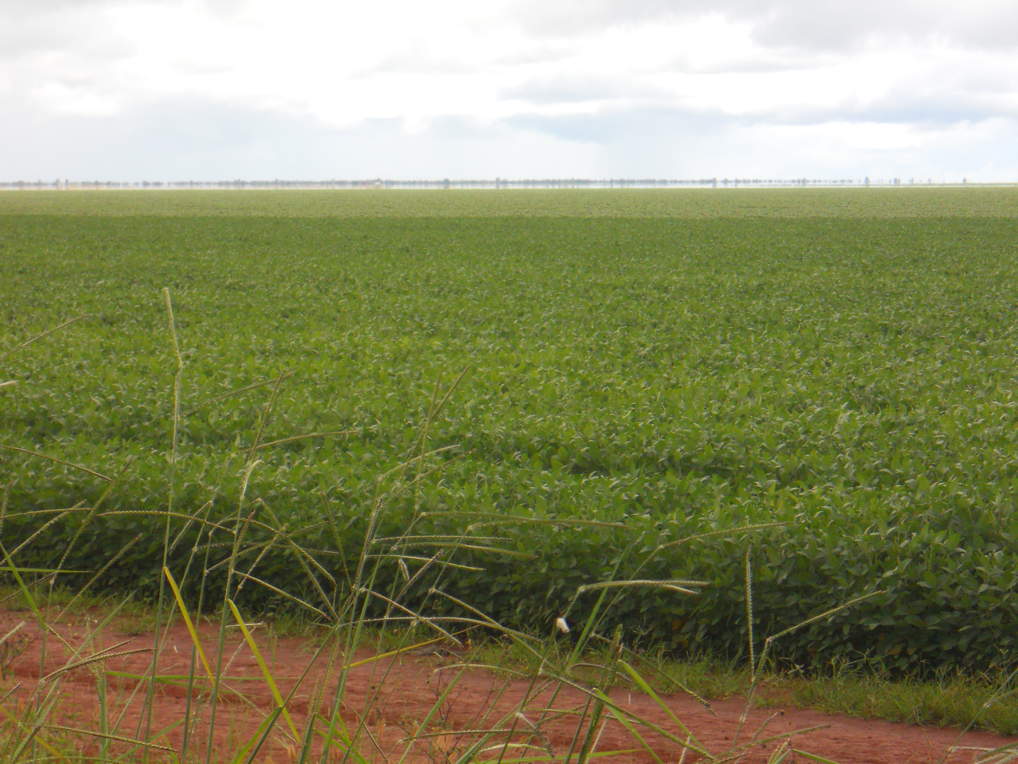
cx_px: 509
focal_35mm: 140
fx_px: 4117
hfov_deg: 14.1
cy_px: 382
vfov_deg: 10.6
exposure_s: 1/500
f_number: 6.6
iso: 250
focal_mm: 25
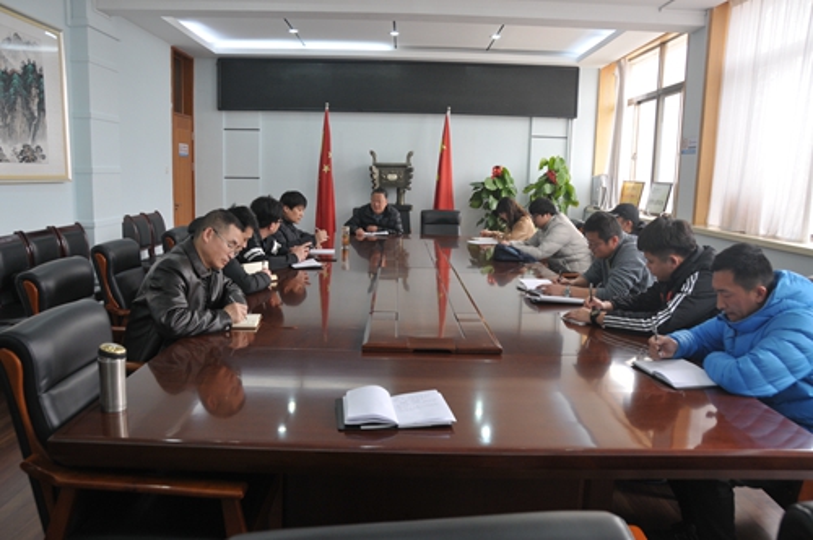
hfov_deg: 67.4
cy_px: 270
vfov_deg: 47.8
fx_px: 609
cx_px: 406
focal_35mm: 27
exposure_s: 1/40
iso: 400
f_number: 5.6
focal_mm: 18
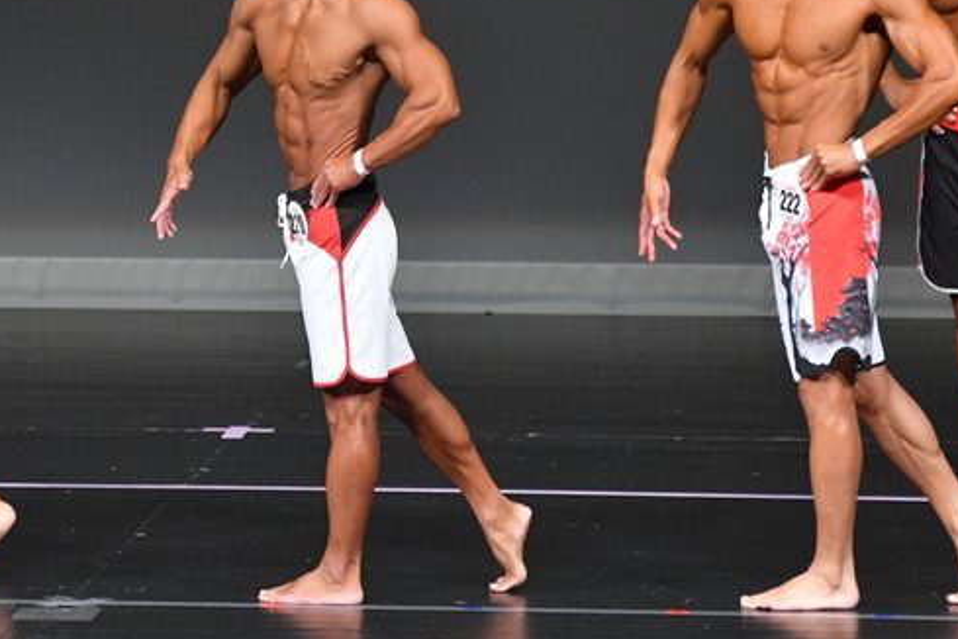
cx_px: 269
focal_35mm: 475
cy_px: 225
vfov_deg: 2.9
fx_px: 12639
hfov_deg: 4.3
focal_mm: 200
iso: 4000
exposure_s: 1/400
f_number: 5.6
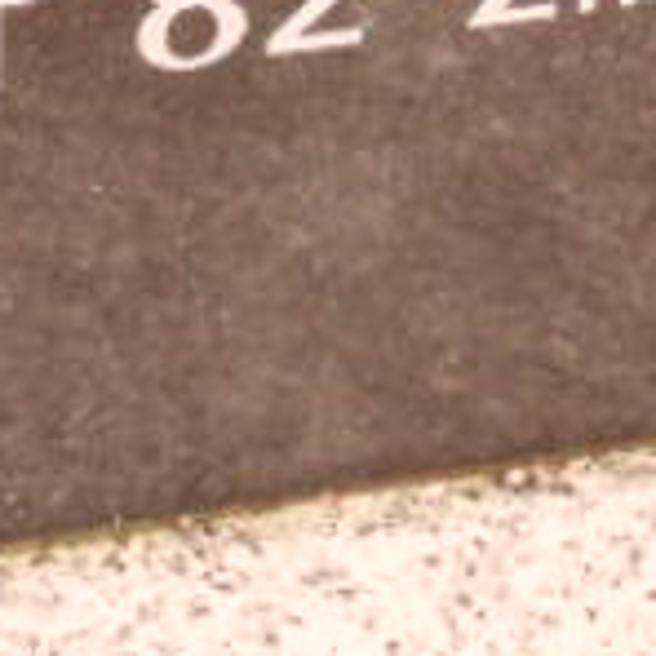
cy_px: -594
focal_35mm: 196
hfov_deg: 8.9
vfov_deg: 8.5
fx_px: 4202
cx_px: 443
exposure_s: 1/30
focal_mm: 5.3
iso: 200
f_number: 3.4
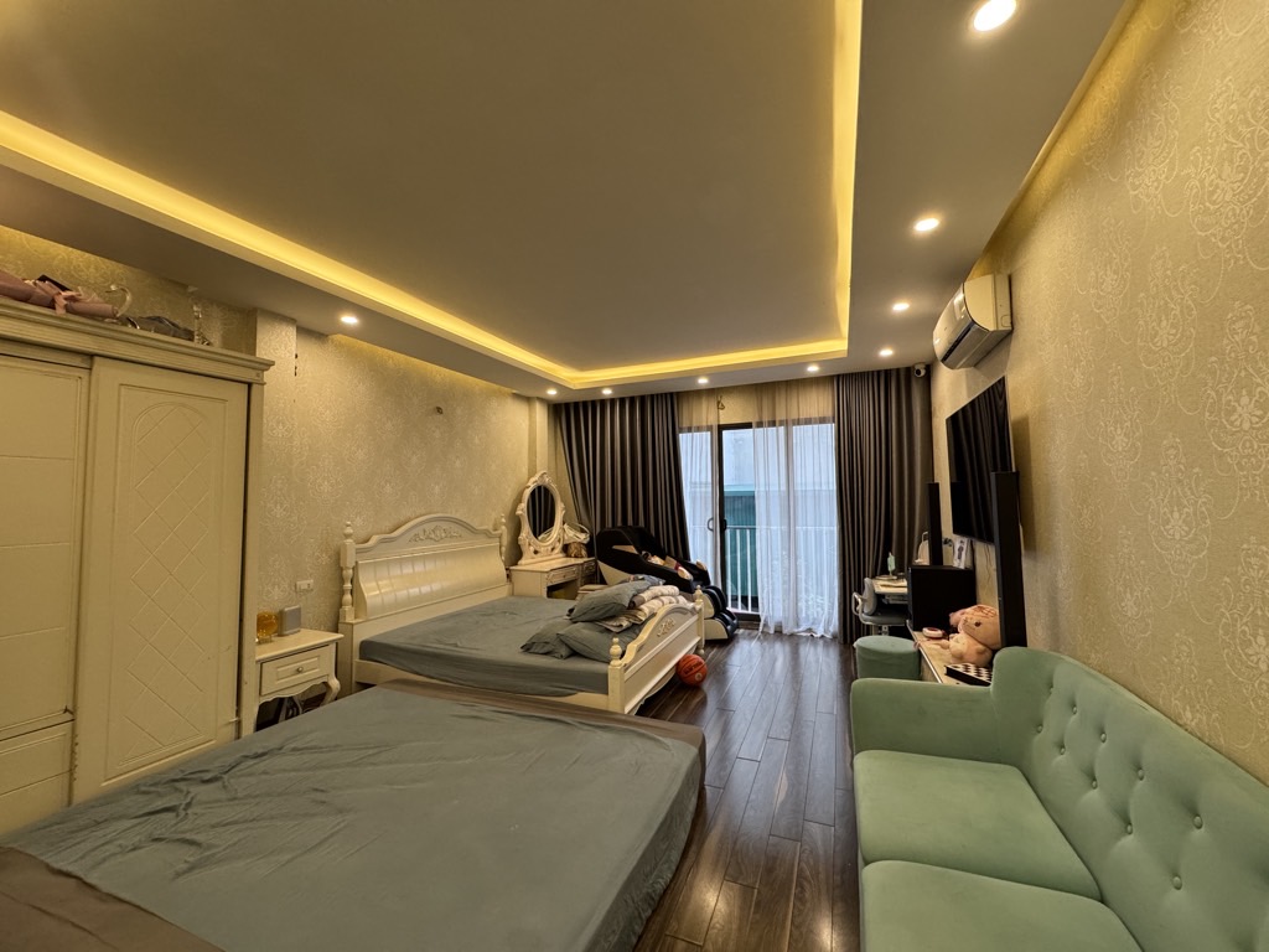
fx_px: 513
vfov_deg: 85.7
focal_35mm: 14
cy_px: 476
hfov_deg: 102.1
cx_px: 634
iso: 250
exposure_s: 1/100
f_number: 2.2
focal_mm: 2.22
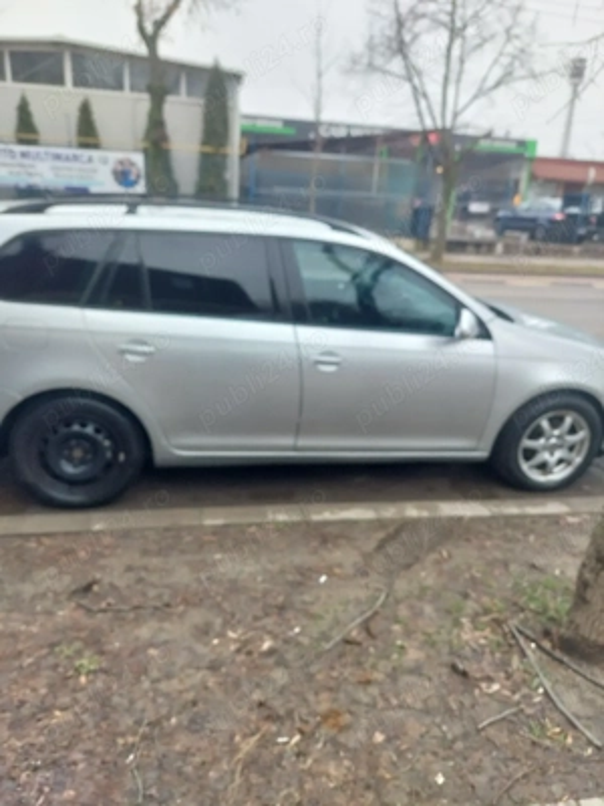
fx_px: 558
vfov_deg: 71.6
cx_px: 302
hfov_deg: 56.8
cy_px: 403
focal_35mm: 24
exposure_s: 1/128
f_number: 1.8
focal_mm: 5.23
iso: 40
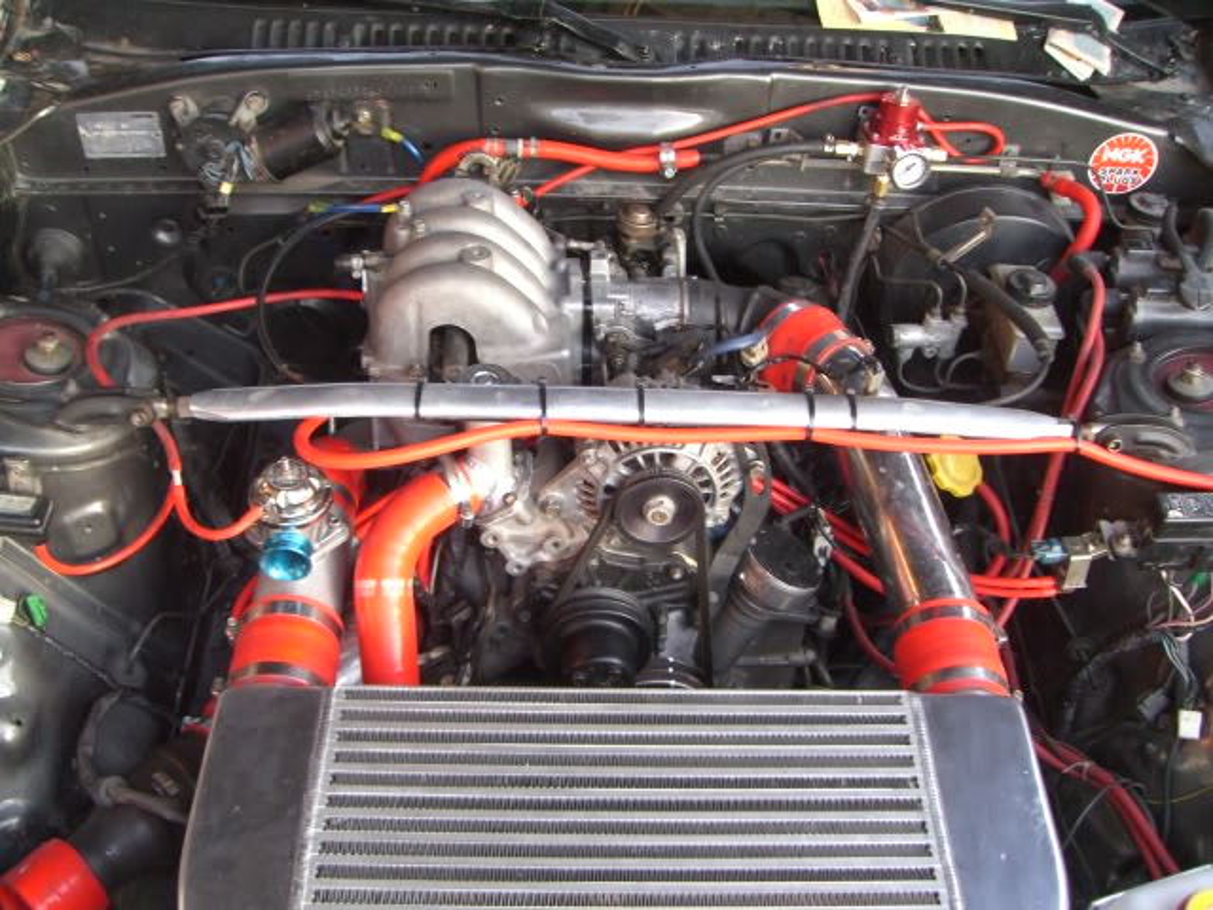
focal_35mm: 38
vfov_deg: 37.7
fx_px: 1332
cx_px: 606
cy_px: 455
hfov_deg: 49.0
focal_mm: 6.2
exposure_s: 1/50
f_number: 2.7
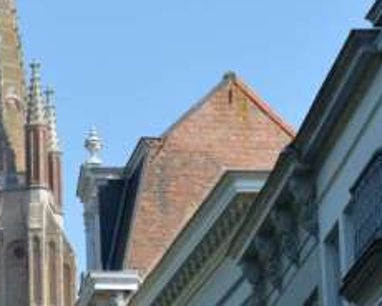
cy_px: 195
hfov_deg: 8.4
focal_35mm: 229
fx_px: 2589
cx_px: -50
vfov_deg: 6.8
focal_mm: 70
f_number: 22
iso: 360
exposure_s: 1/80
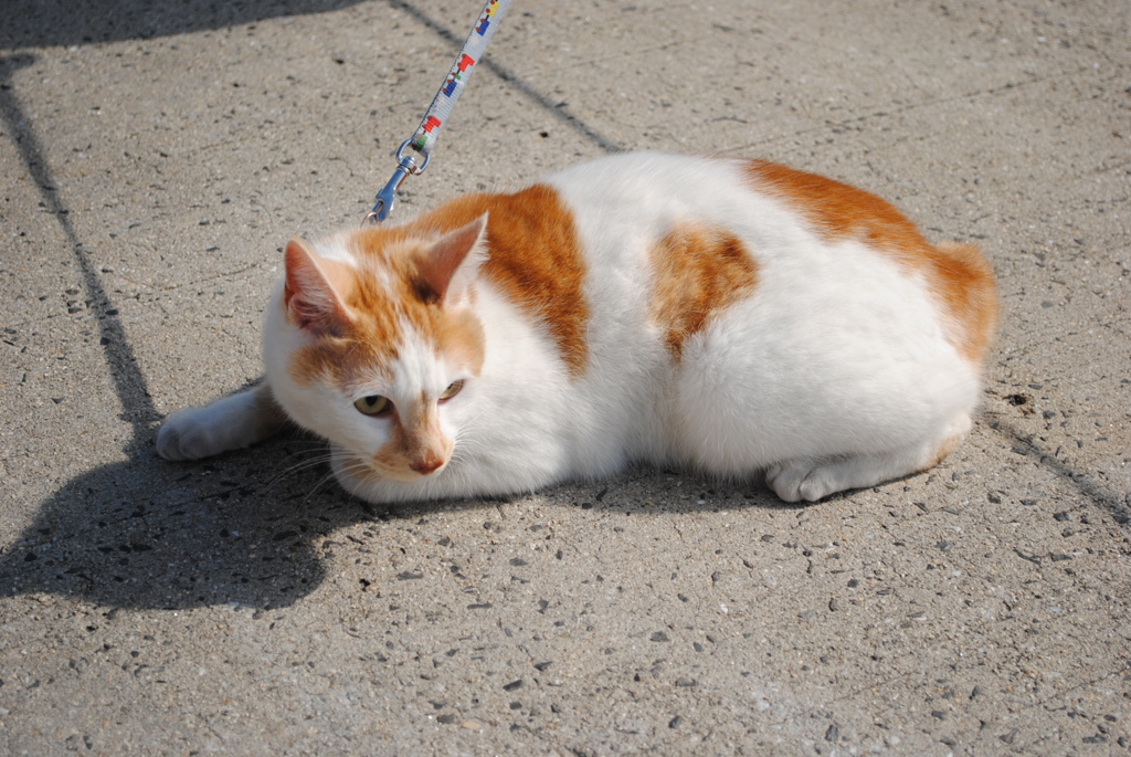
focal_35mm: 78
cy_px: 378
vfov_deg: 17.5
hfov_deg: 26.0
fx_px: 2453
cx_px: 566
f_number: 5.6
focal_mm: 52
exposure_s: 1/800
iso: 100
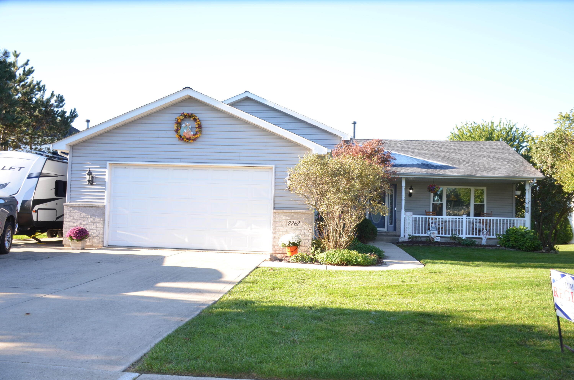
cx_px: 287
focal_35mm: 33
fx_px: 525
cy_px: 190
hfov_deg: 57.3
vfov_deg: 39.8
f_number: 3.5
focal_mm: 22
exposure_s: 1/125
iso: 200
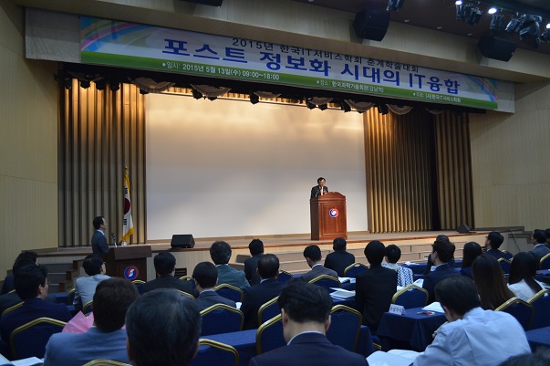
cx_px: 275
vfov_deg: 36.8
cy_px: 183
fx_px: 550
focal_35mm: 36
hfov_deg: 53.2
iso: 720
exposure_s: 1/60
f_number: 4
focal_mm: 24
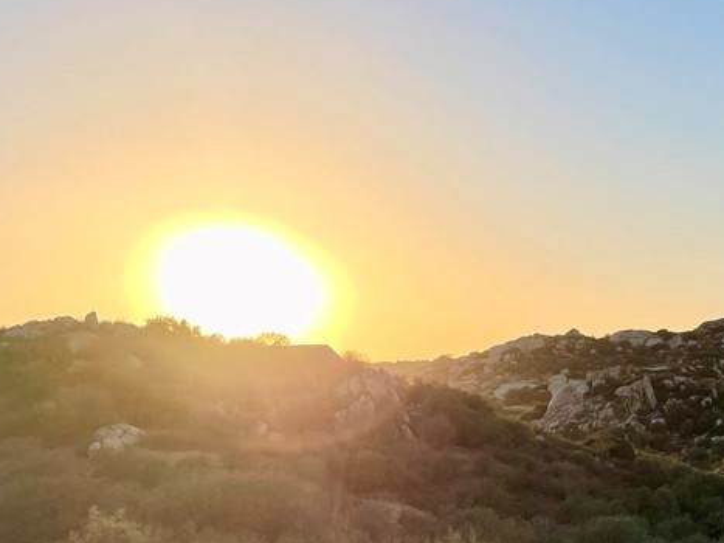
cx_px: 719
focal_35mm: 57
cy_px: 498
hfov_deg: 31.3
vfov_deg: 24.8
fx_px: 1192
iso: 32
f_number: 1.6
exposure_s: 1/3663
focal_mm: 5.1
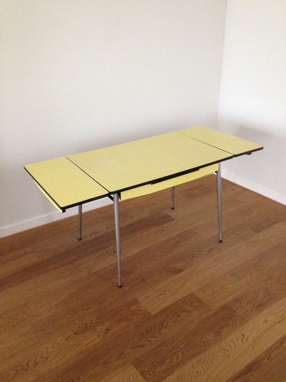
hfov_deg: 40.7
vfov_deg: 52.6
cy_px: 191
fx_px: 386
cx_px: 143
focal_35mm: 35
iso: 640
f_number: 2.4
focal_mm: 4.28
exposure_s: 1/15
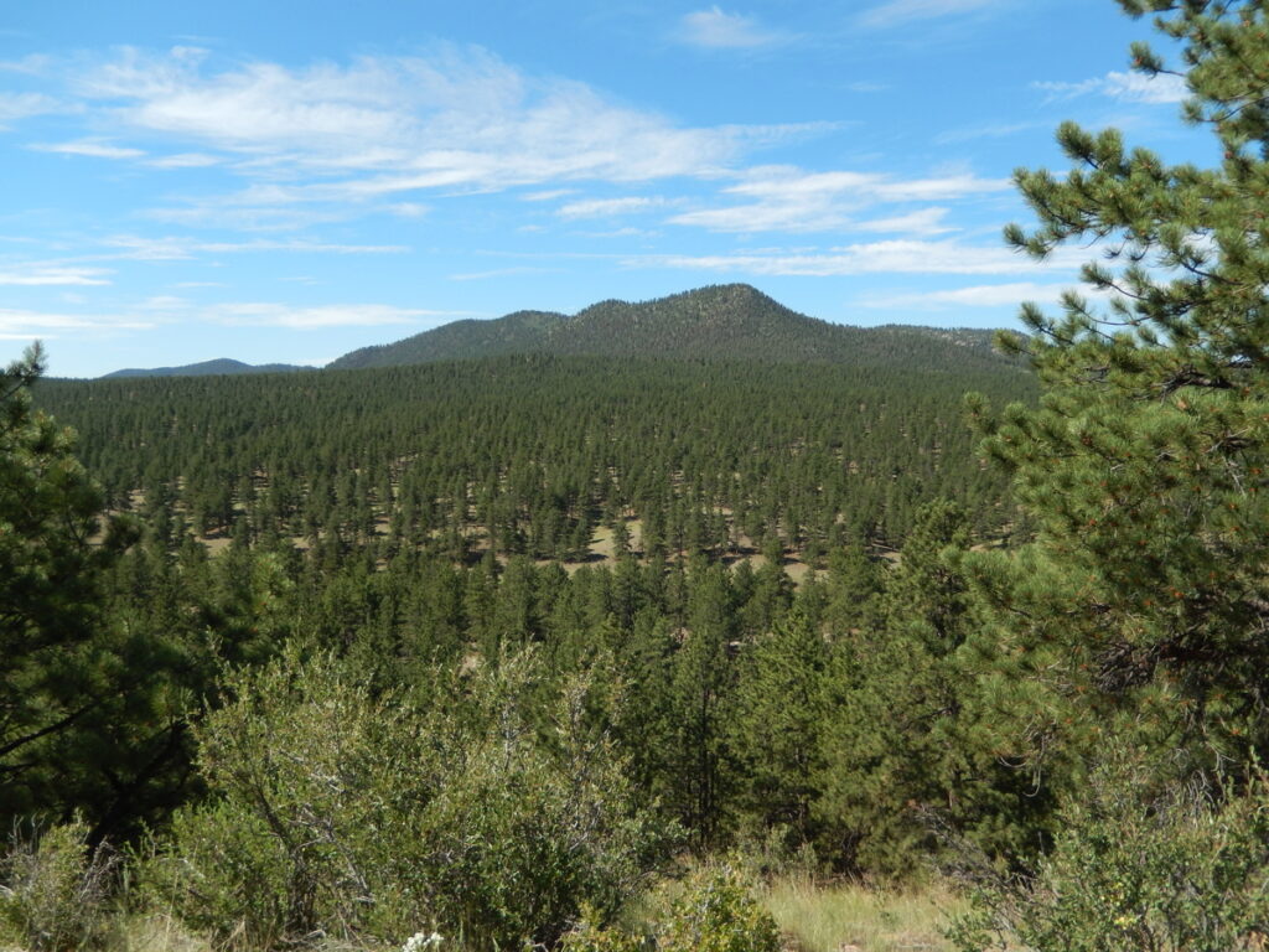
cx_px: 634
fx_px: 1173
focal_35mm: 32
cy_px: 476
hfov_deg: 56.8
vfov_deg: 44.2
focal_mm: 5.7
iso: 125
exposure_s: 1/800
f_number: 3.8
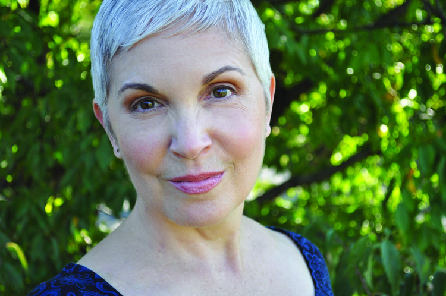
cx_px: 223
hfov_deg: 29.3
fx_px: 854
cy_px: 148
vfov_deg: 19.7
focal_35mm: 69
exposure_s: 1/125
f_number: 5.6
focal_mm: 46
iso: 200
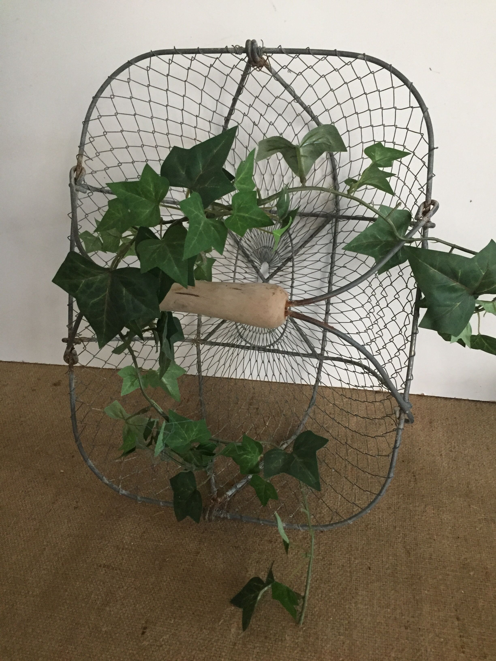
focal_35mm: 29
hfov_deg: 48.2
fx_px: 554
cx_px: 248
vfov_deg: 61.7
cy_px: 330
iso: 250
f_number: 2.2
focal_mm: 4.15
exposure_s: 1/17
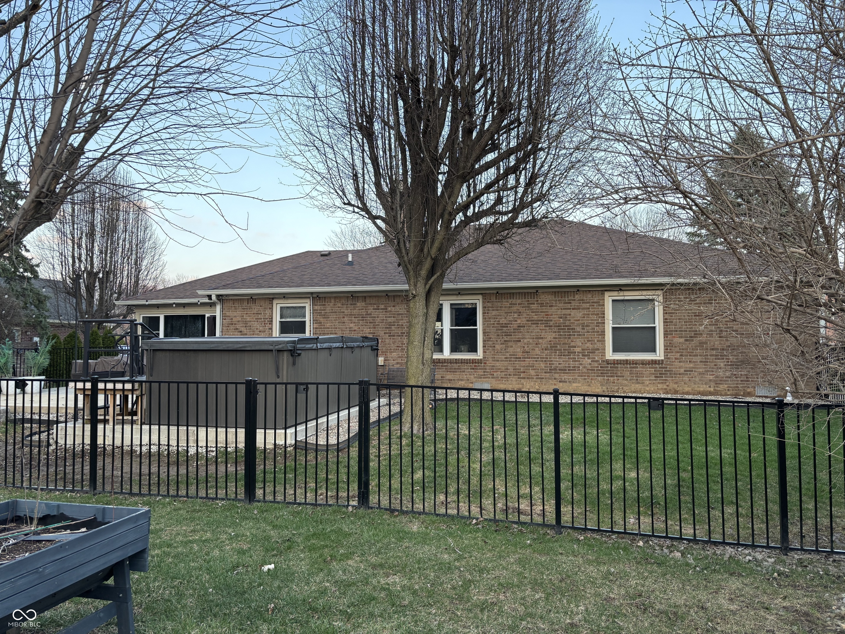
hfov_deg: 67.3
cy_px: 317
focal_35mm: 26
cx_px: 422
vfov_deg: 53.1
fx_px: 635
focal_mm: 5.96
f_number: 1.6
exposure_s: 1/246
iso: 40
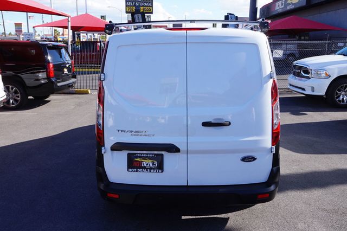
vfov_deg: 41.7
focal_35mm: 32
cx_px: 174
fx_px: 303
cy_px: 116
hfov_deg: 59.5
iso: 100
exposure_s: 1/80
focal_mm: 21
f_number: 10
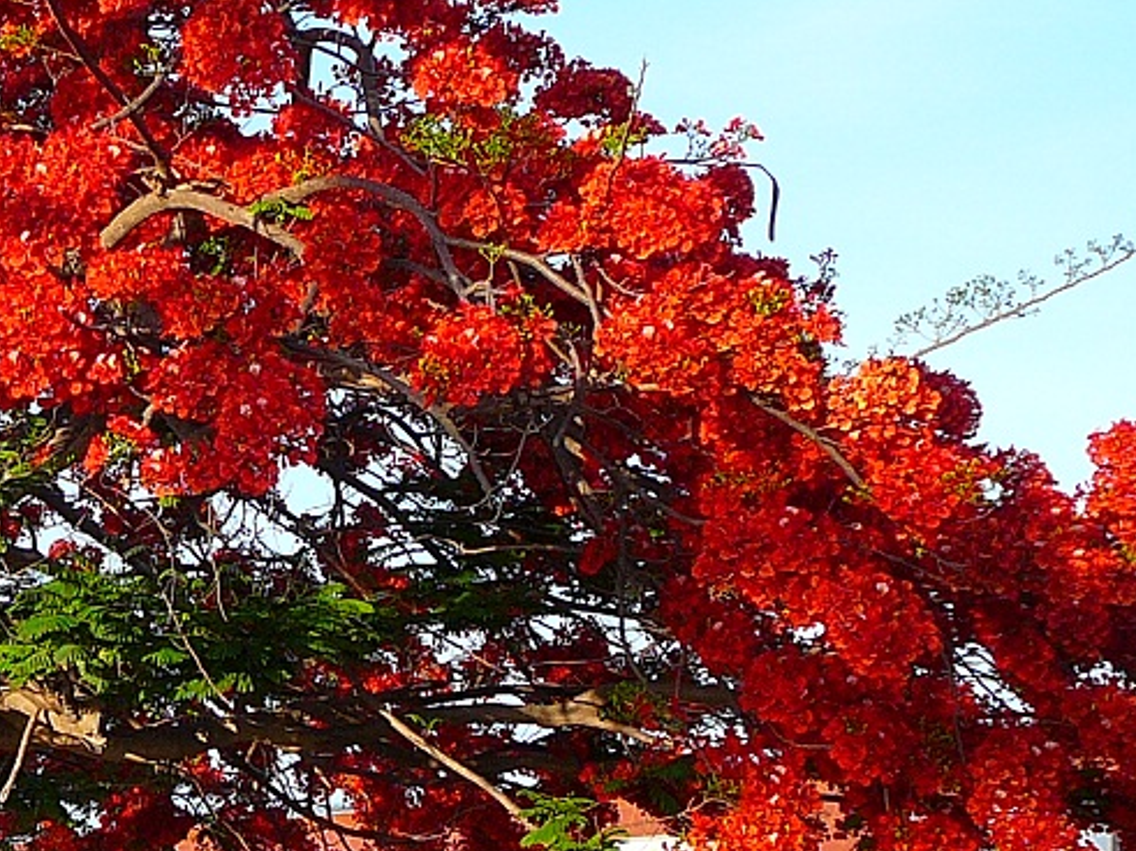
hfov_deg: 19.1
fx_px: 3248
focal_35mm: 99
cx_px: -76
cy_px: 613
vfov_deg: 14.9
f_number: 3
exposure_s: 1/320
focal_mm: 5.6
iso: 80
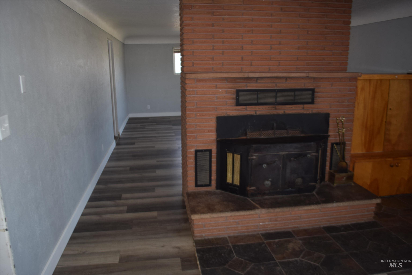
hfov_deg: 67.4
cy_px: 138
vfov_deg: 47.9
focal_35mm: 27
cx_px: 206
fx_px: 309
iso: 100
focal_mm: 18
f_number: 3.5
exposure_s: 1/60
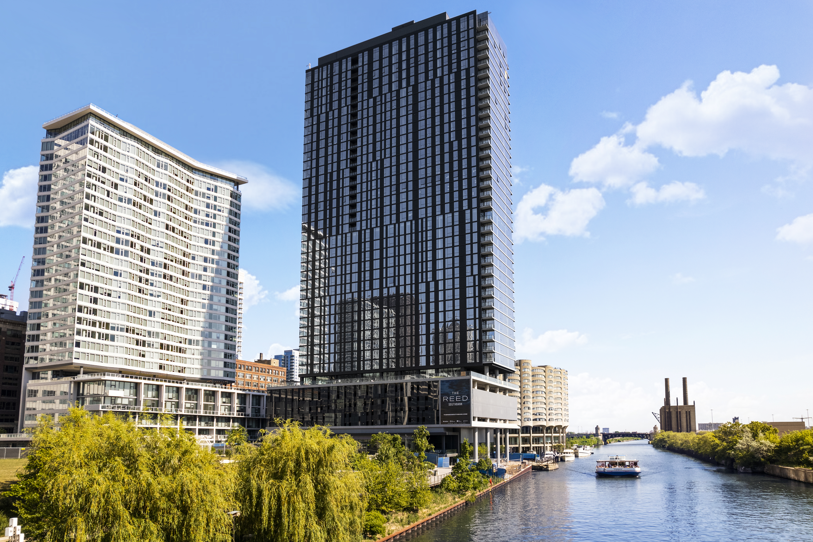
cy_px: 271
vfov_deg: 57.2
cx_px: 406
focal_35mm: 22
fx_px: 497
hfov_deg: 78.6
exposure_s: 1/1600
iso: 100
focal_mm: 8.38
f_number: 2.8
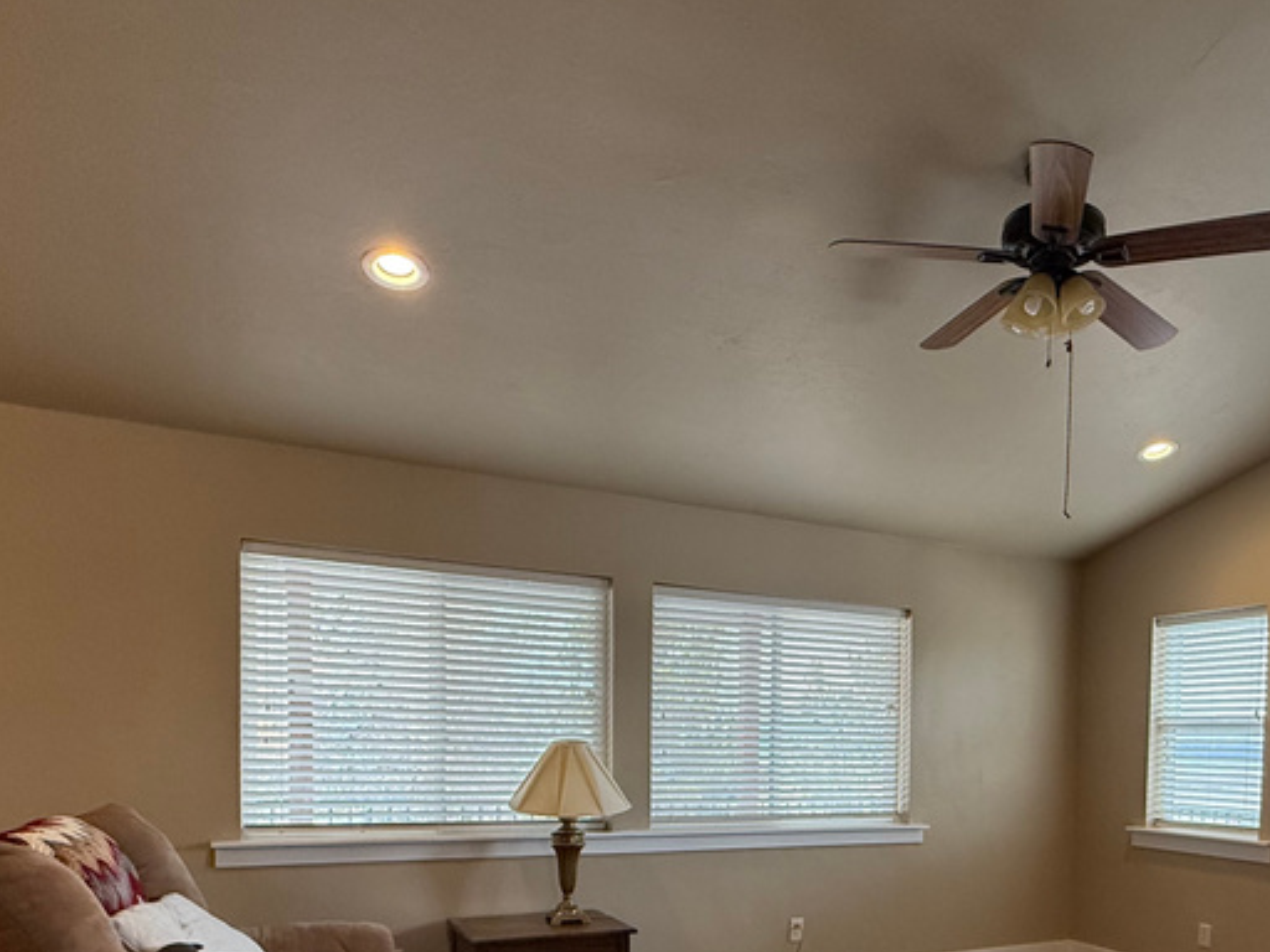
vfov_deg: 46.5
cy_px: 791
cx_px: 843
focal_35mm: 28
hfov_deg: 61.9
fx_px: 1027
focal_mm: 2.22
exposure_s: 1/120
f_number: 2.2
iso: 200
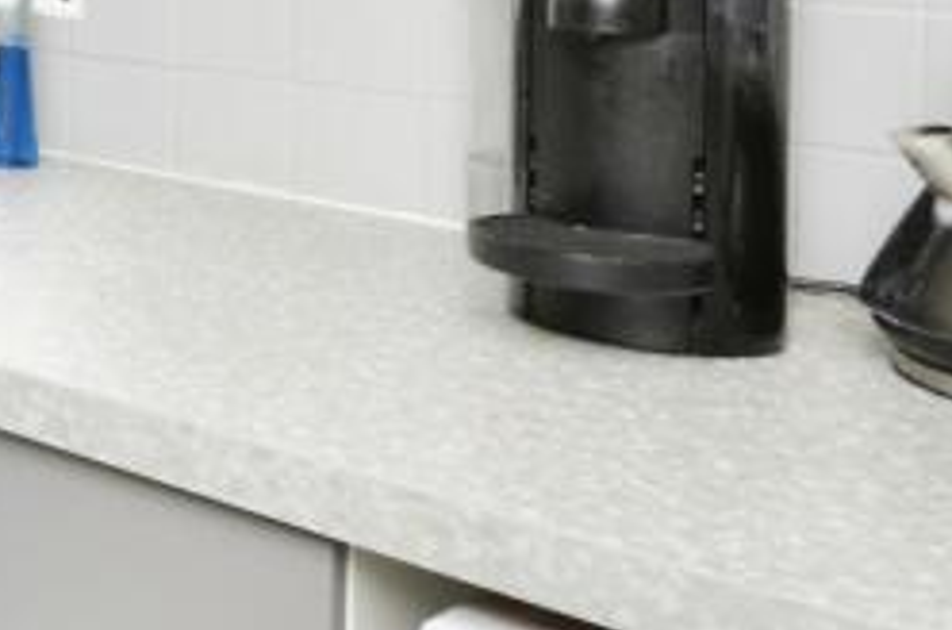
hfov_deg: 20.6
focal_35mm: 62
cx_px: -821
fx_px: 1635
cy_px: -152
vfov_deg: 20.2
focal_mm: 10
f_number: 8
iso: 400
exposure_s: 1/60
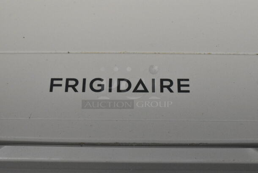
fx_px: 516
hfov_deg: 28.0
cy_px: 86
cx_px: 129
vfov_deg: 19.0
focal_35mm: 72
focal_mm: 48
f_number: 10
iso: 6400
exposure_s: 1/400
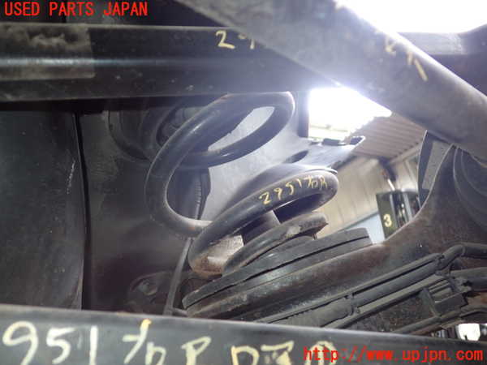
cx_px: 244
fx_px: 422
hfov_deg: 60.0
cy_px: 182
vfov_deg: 46.8
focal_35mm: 30
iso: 200
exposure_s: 1/30
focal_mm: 5.4
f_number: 2.3
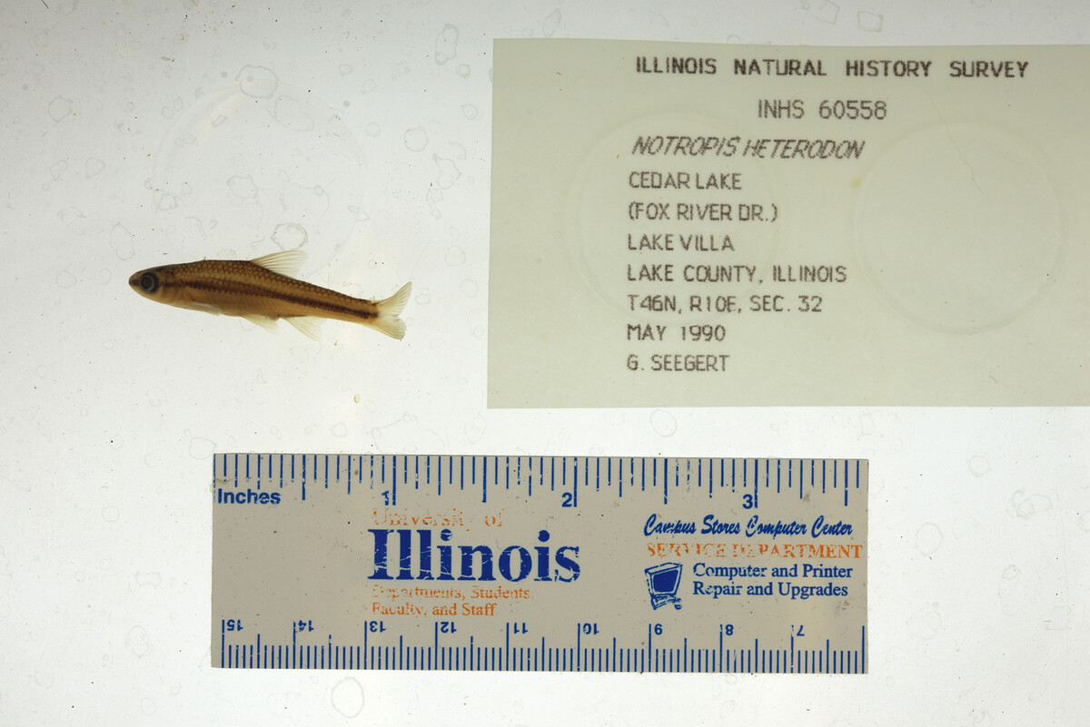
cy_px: 364
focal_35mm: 60
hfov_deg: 33.4
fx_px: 1817
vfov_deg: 22.6
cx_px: 545
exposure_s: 1/200
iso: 100
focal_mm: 60
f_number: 10
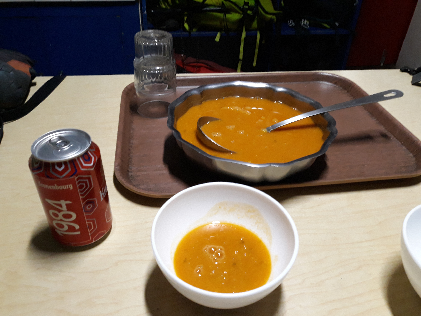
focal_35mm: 27
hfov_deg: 65.3
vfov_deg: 51.4
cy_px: 158
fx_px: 328
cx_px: 210
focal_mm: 3.71
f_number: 1.7
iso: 250
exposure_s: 1/25
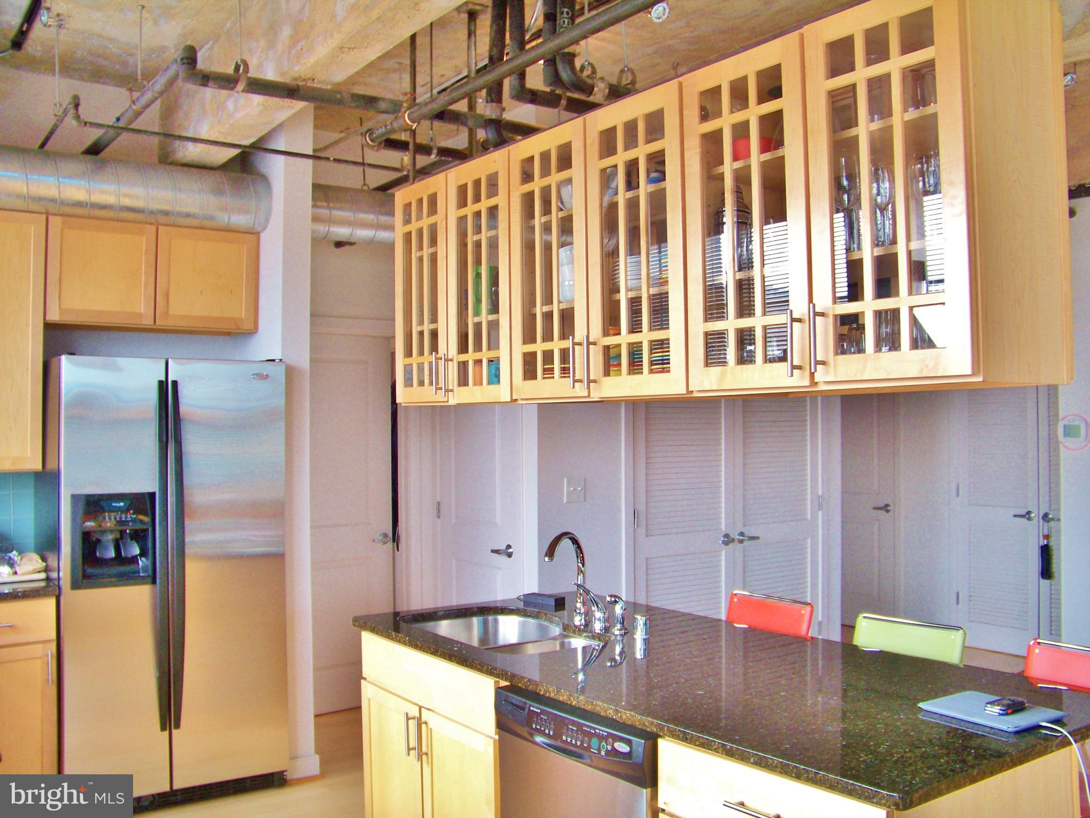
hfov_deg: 55.4
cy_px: 409
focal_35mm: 33
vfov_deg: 42.9
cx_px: 545
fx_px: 1039
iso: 80
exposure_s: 1/30
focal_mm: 5.85
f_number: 2.8
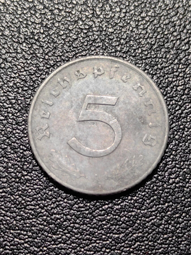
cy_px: 128
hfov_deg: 19.1
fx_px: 566
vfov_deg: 25.3
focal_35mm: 77
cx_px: 96
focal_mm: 5.75
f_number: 2
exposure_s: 1/100
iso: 100
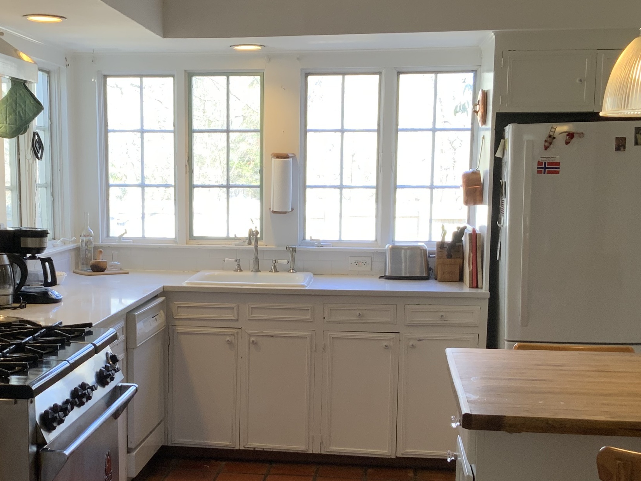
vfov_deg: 26.9
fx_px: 1000
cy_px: 311
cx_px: 239
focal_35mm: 54
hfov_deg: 35.3
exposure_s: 1/60
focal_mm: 3
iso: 50
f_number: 1.8
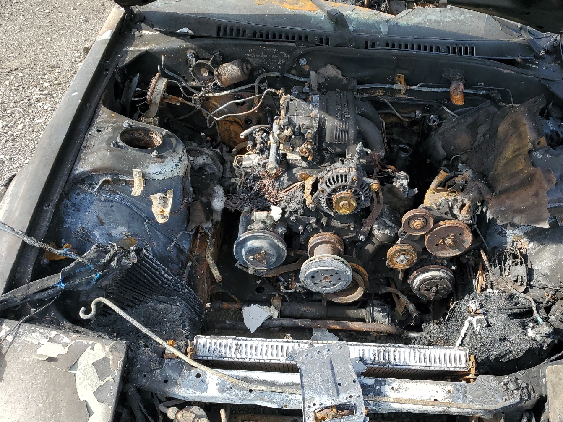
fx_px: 504
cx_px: 326
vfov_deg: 45.4
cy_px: 225
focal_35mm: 31
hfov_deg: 58.1
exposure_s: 1/1111
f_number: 1.5
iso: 50
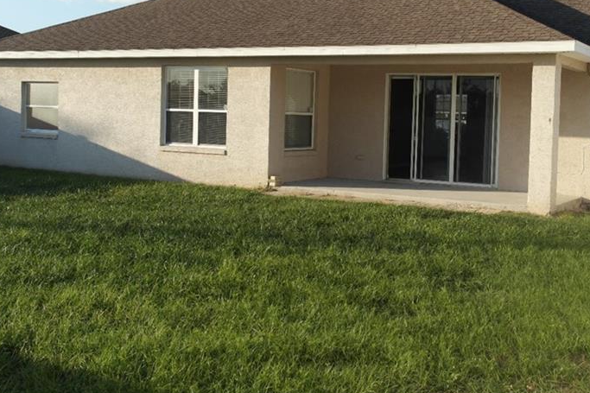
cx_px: 361
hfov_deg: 43.3
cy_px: 144
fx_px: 737
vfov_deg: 29.7
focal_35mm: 45
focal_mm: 20
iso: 100
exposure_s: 1/250
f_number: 5.6
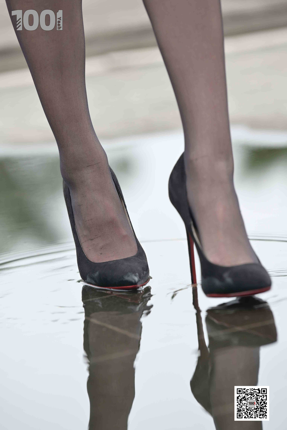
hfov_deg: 7.6
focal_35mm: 180
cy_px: 215
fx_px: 2152
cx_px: 144
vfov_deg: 11.4
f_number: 4
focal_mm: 180
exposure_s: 1/320
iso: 200
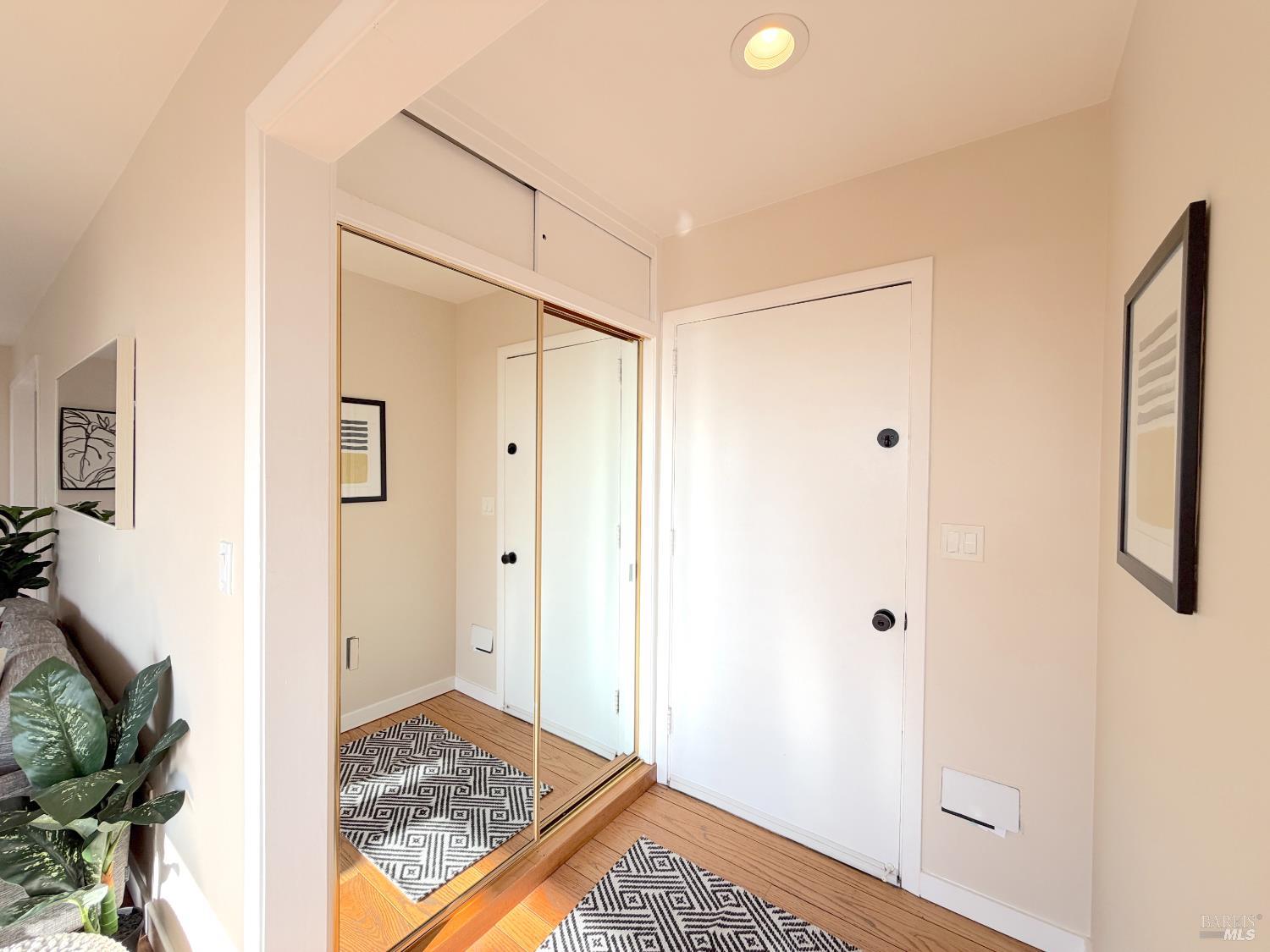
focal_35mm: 14
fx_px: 514
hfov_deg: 102.1
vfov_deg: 85.7
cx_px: 635
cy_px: 476
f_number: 2.2
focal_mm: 2.22
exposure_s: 1/590
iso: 40
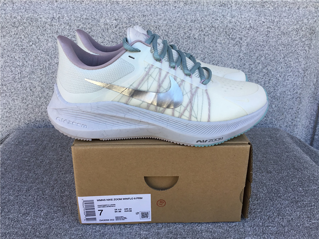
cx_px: 160
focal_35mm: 31
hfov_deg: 58.4
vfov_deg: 45.4
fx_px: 286
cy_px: 120
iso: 25
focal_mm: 3.3
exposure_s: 1/159
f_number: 2.4
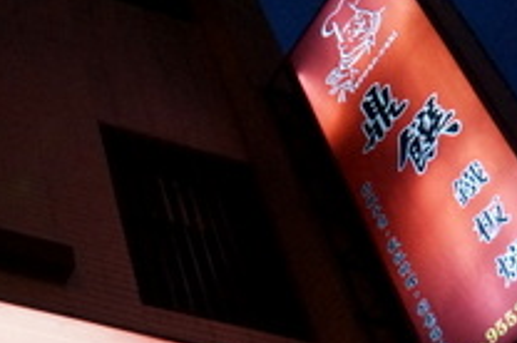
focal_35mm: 74
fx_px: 1061
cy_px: 429
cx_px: -112
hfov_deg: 24.6
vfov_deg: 17.4
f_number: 3.5
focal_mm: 16
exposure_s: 1/160
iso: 2500
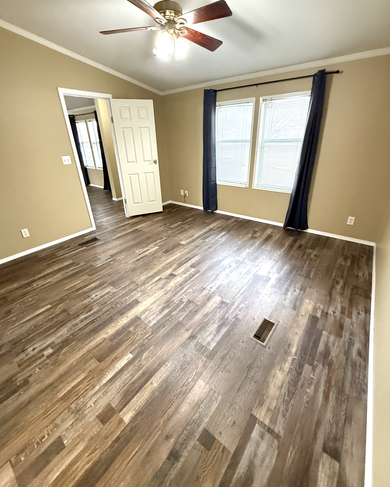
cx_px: 192
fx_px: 216
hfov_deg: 84.0
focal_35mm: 15
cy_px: 234
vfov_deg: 96.7
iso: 640
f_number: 2.2
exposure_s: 1/120
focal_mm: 2.22
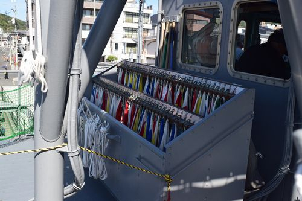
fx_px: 352
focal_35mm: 42
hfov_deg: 46.4
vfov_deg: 31.9
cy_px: 100
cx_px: 151
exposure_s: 1/400
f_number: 11
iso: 400
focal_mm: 28
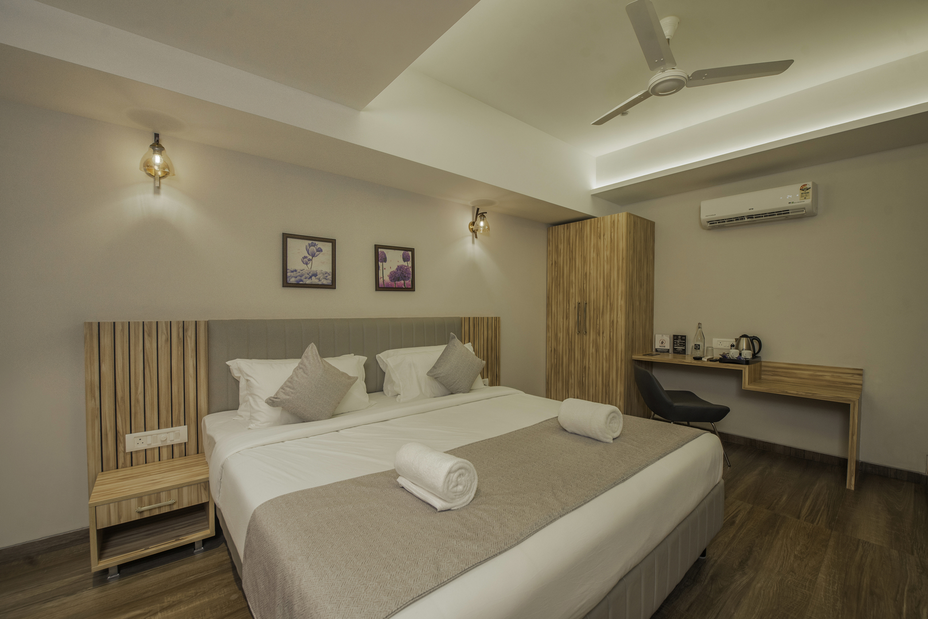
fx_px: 361
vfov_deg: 81.3
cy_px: 310
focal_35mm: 14
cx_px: 464
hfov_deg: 104.2
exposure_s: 1/160
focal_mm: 14
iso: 400
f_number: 5.6
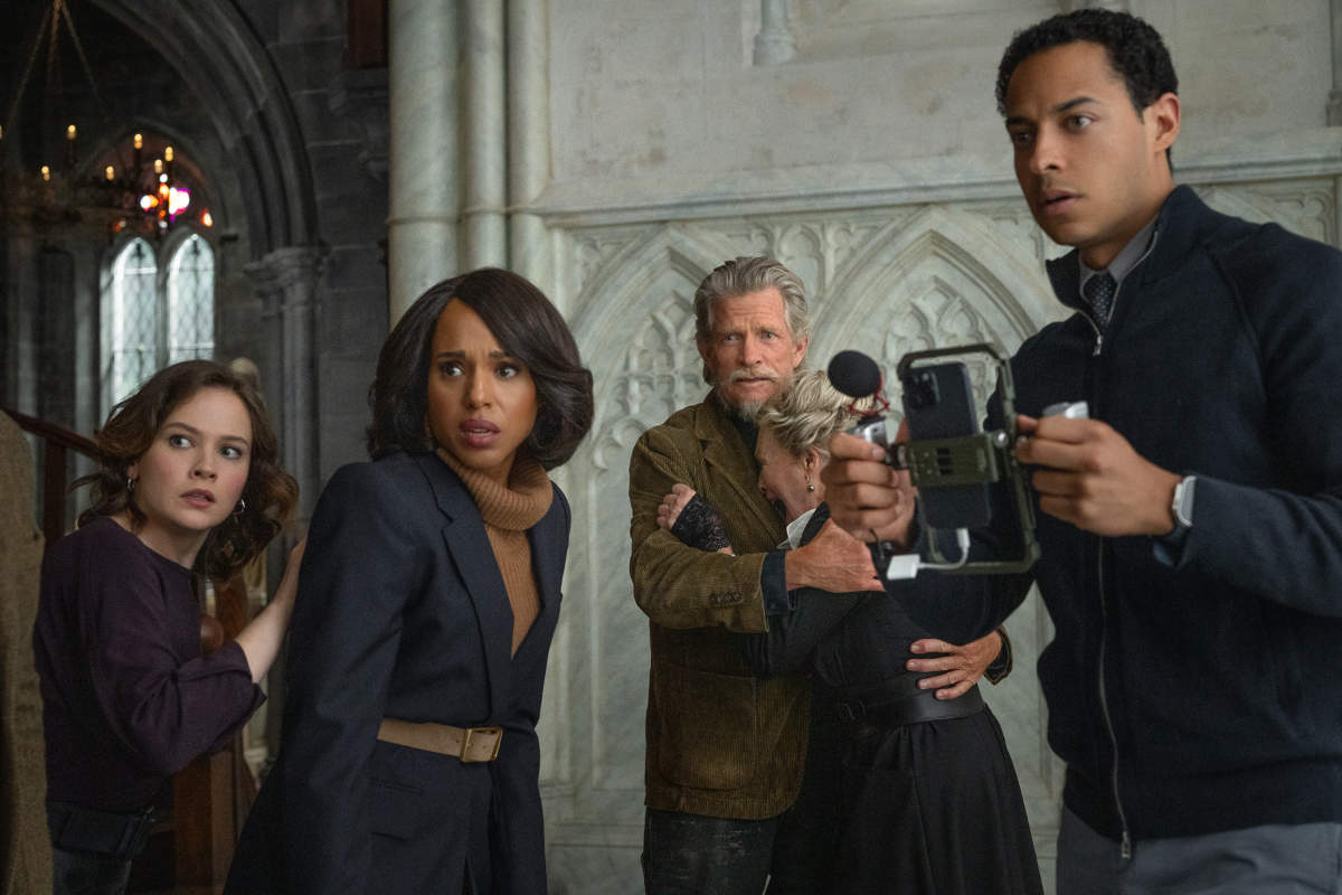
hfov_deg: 39.6
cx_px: 671
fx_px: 1864
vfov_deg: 27.0
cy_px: 448
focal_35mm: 50
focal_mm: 50
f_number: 4
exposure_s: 1/160
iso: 3200
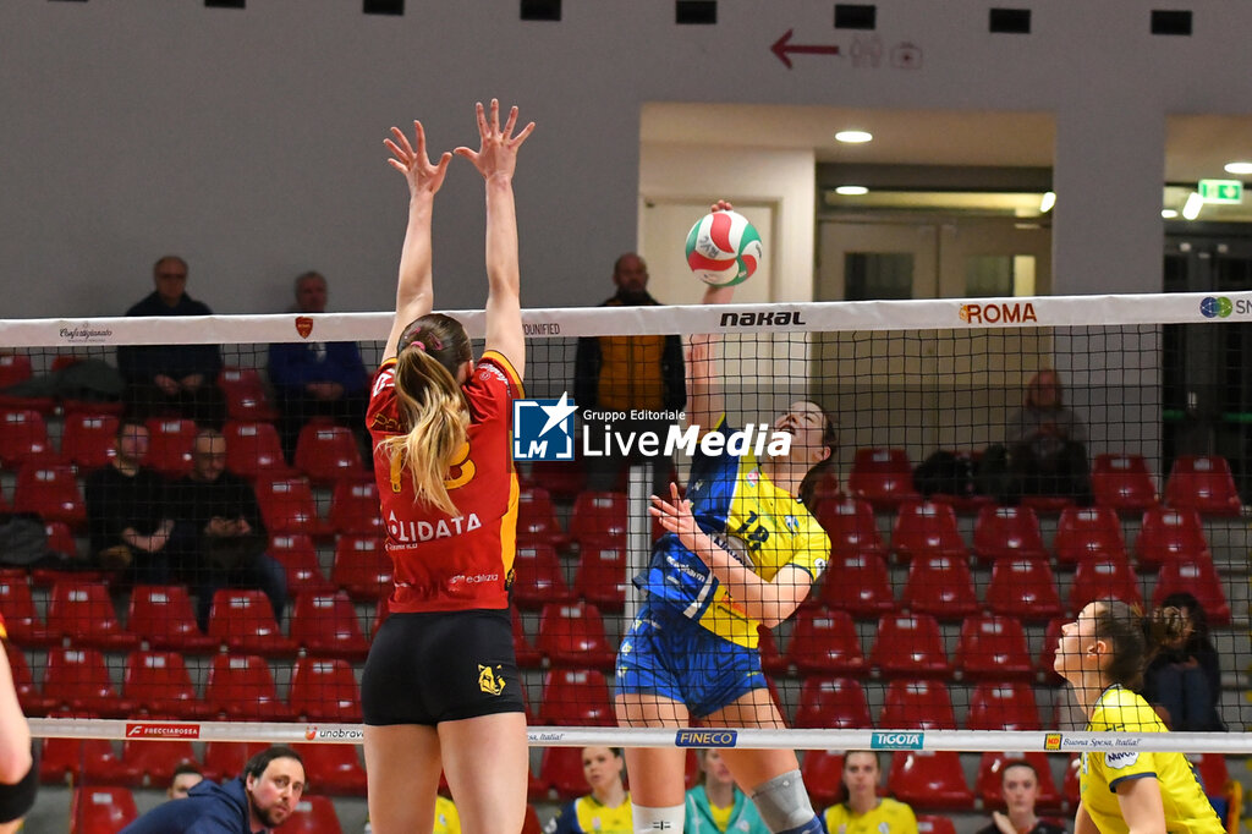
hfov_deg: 14.5
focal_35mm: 142
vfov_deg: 9.7
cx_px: 626
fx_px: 4937
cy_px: 417
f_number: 4.5
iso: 6400
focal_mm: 95
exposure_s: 1/1600
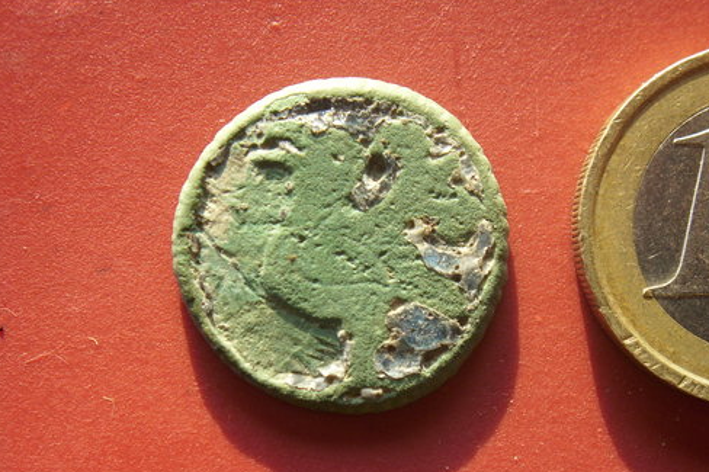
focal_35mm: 49
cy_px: 229
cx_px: 359
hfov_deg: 40.4
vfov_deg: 27.5
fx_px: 965
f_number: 3.4
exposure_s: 1/60
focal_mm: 9
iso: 50
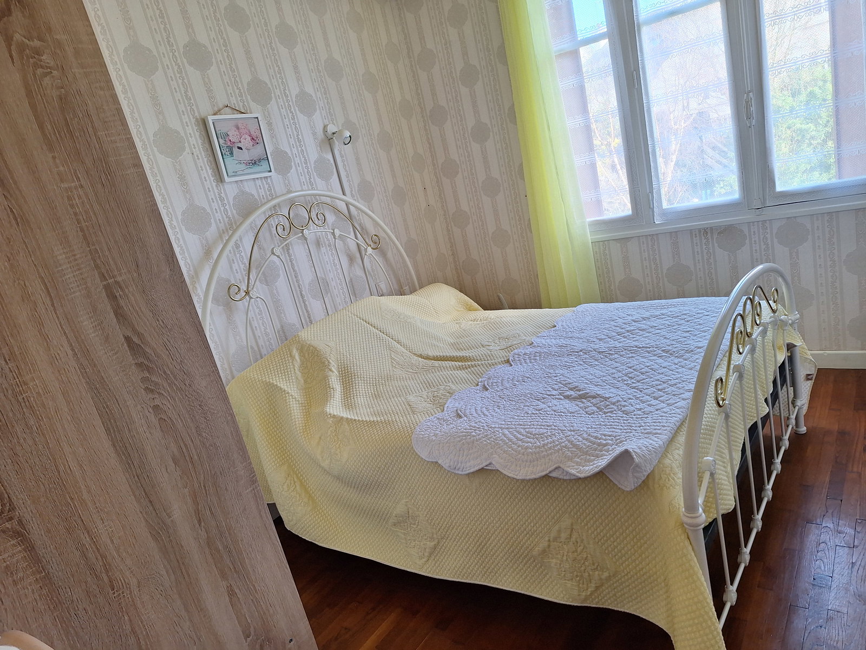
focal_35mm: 23
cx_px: 433
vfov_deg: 58.9
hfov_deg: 73.9
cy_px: 325
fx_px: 575
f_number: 1.8
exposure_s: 1/100
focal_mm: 5.54
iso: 64
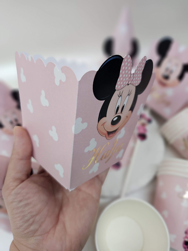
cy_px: 126
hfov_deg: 58.9
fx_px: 167
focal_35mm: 23
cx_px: 94
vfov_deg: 73.9
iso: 100
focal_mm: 5.4
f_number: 1.8
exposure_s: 1/100
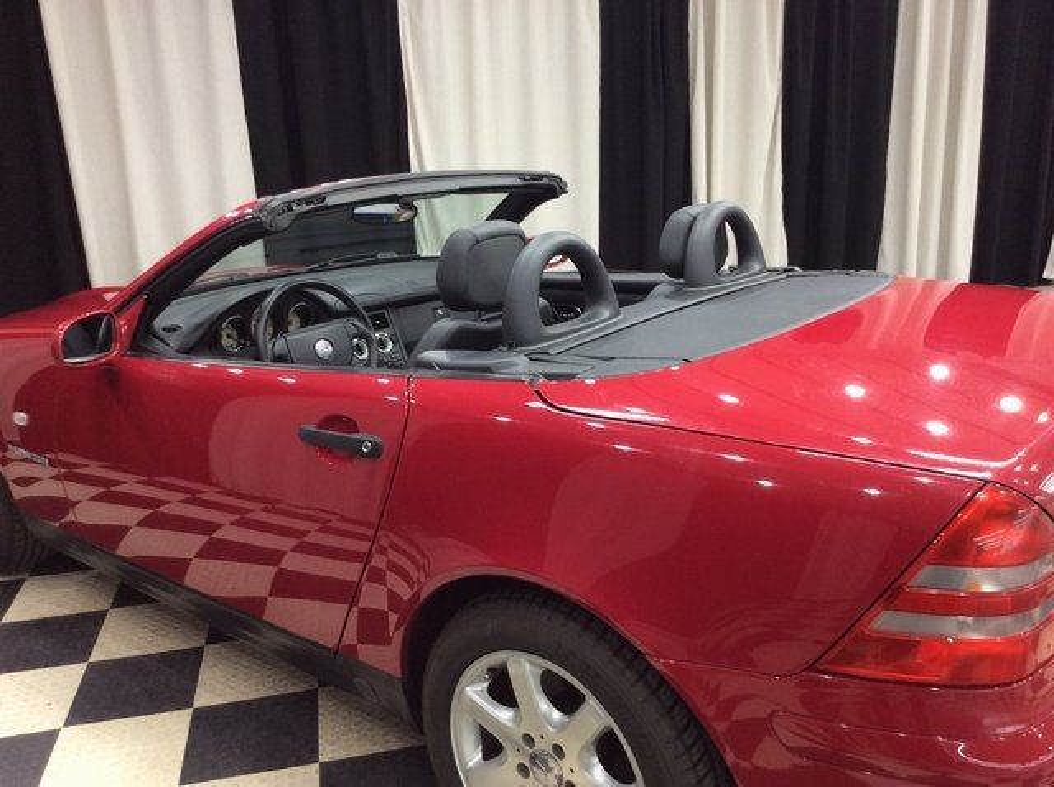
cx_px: 527
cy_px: 394
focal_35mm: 32
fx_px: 973
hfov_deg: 56.9
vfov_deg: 44.1
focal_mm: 3.3
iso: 80
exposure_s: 1/24
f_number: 2.4
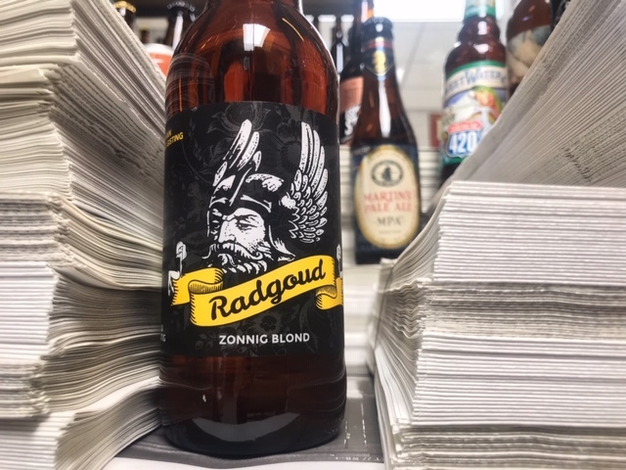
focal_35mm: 28
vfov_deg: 49.7
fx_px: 506
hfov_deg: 63.4
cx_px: 313
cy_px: 235
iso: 32
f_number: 1.8
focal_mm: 3.99
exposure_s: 1/100
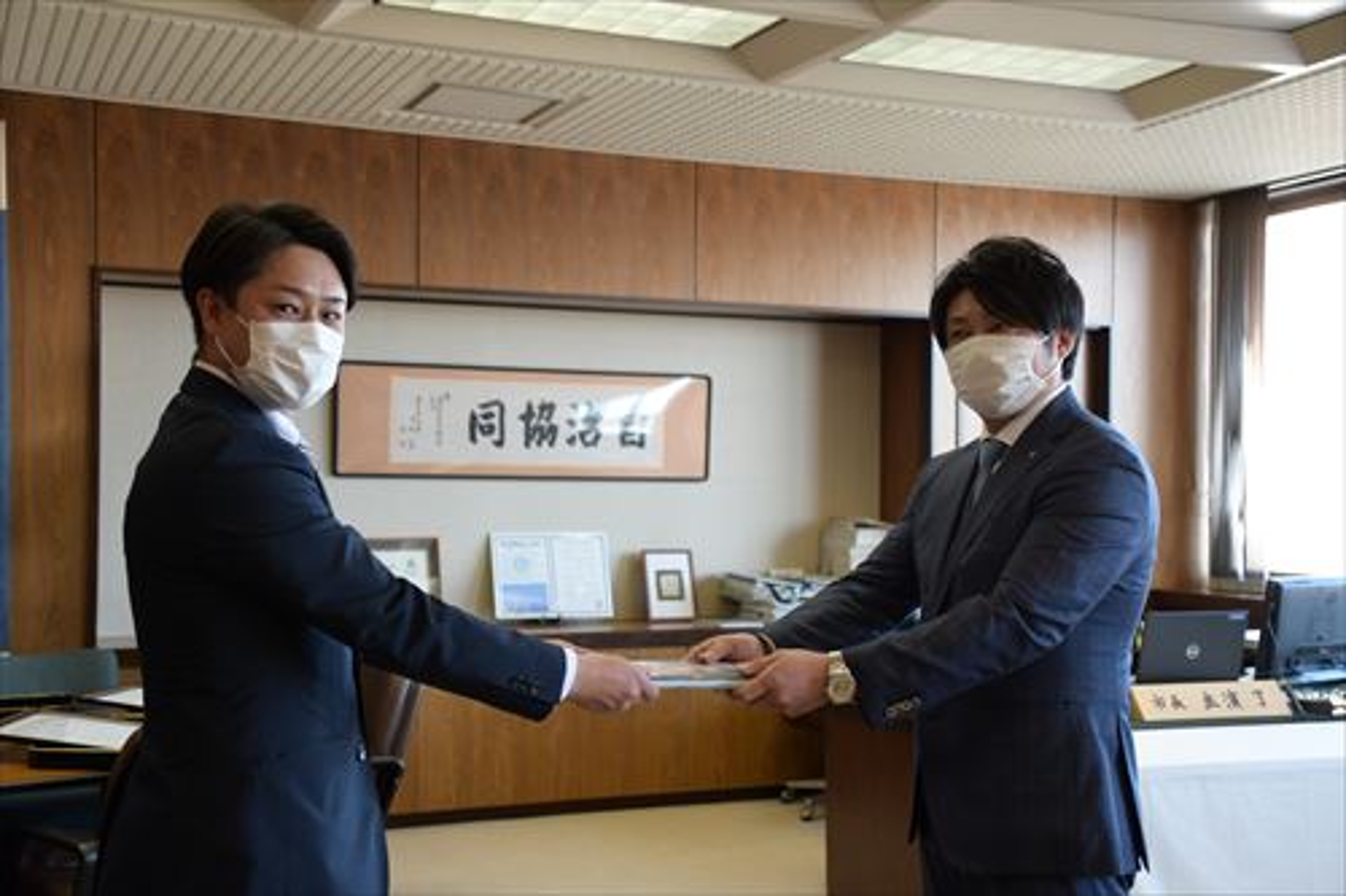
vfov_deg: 29.8
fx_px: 1682
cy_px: 448
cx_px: 673
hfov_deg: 43.6
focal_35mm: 45
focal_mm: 30
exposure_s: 1/100
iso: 500
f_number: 4.5
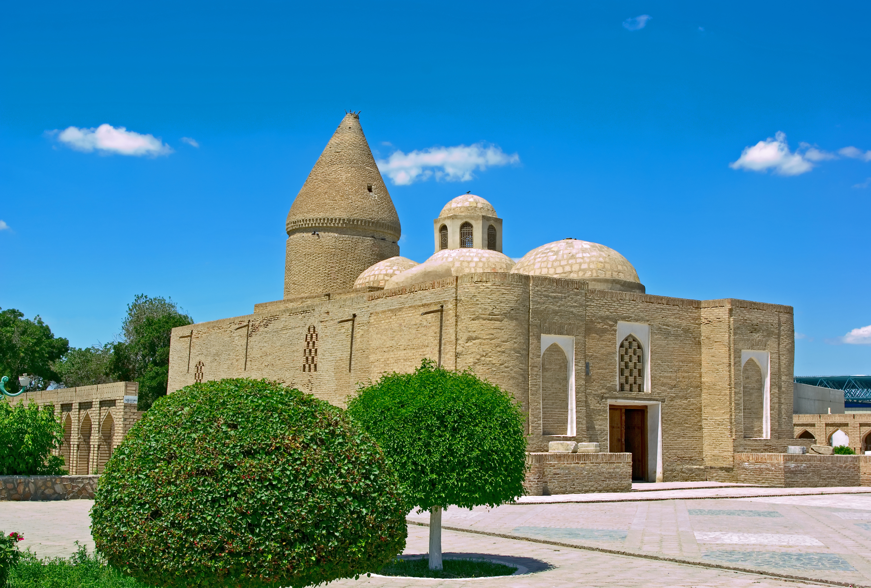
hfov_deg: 42.6
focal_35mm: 46
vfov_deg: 29.5
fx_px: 1117
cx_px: 436
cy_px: 294
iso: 100
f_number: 8
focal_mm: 30.6
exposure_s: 1/125
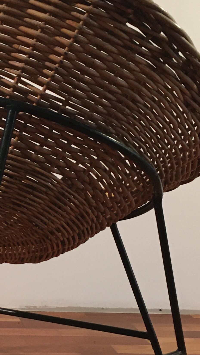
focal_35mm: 77
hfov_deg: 15.3
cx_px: -19
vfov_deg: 27.5
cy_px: 213
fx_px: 726
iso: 160
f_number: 2.2
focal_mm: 4.15
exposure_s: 1/33
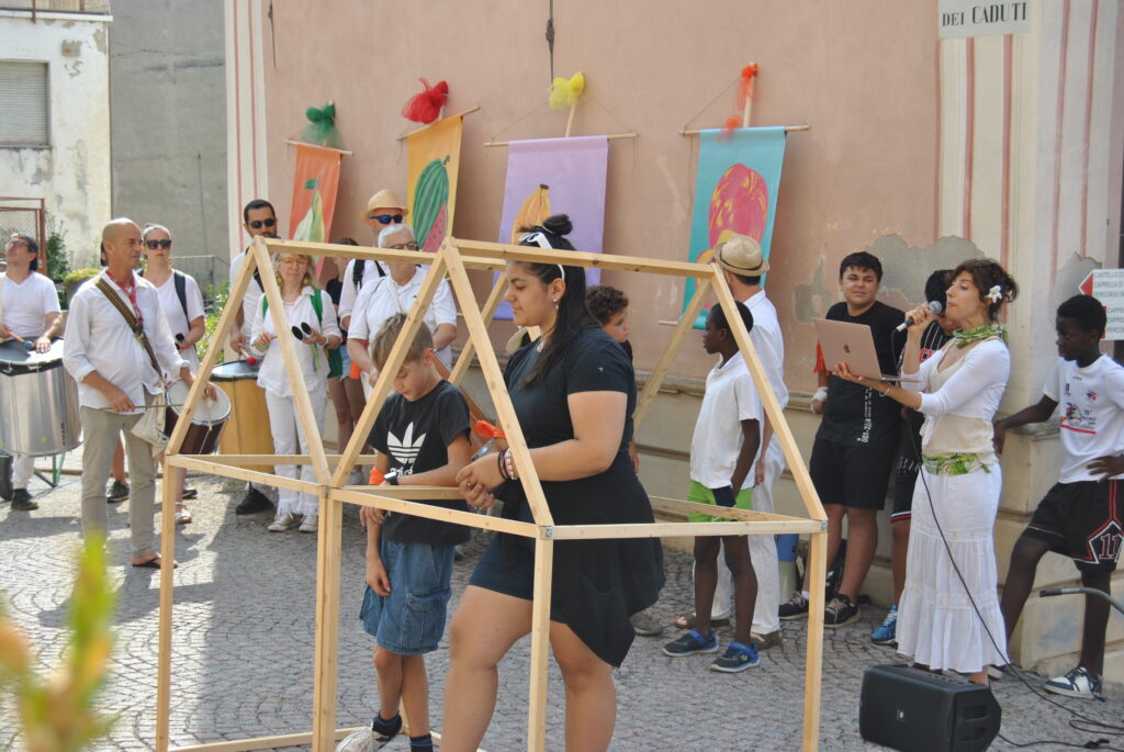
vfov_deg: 22.7
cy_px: 376
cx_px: 562
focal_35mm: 60
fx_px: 1875
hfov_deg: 33.4
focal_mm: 40
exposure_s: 1/200
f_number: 7.1
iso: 100
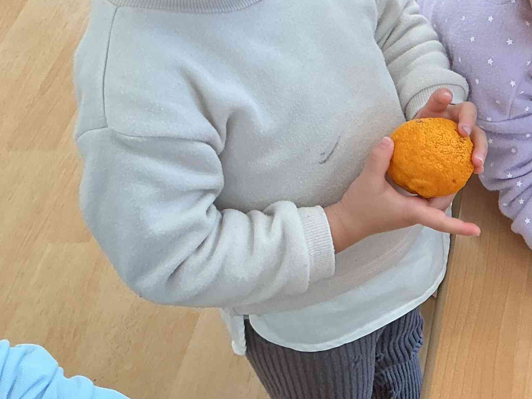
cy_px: 140
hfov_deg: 21.6
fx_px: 1245
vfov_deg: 18.2
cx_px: 705
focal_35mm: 81
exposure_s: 1/120
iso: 50
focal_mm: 3
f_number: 1.8
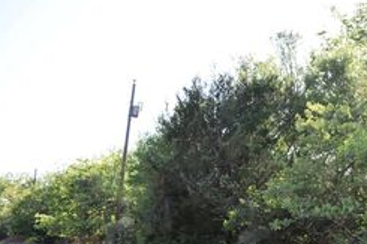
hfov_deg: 33.5
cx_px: 357
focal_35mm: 55
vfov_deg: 24.2
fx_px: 560
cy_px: 192
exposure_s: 1/200
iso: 100
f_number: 5
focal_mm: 18
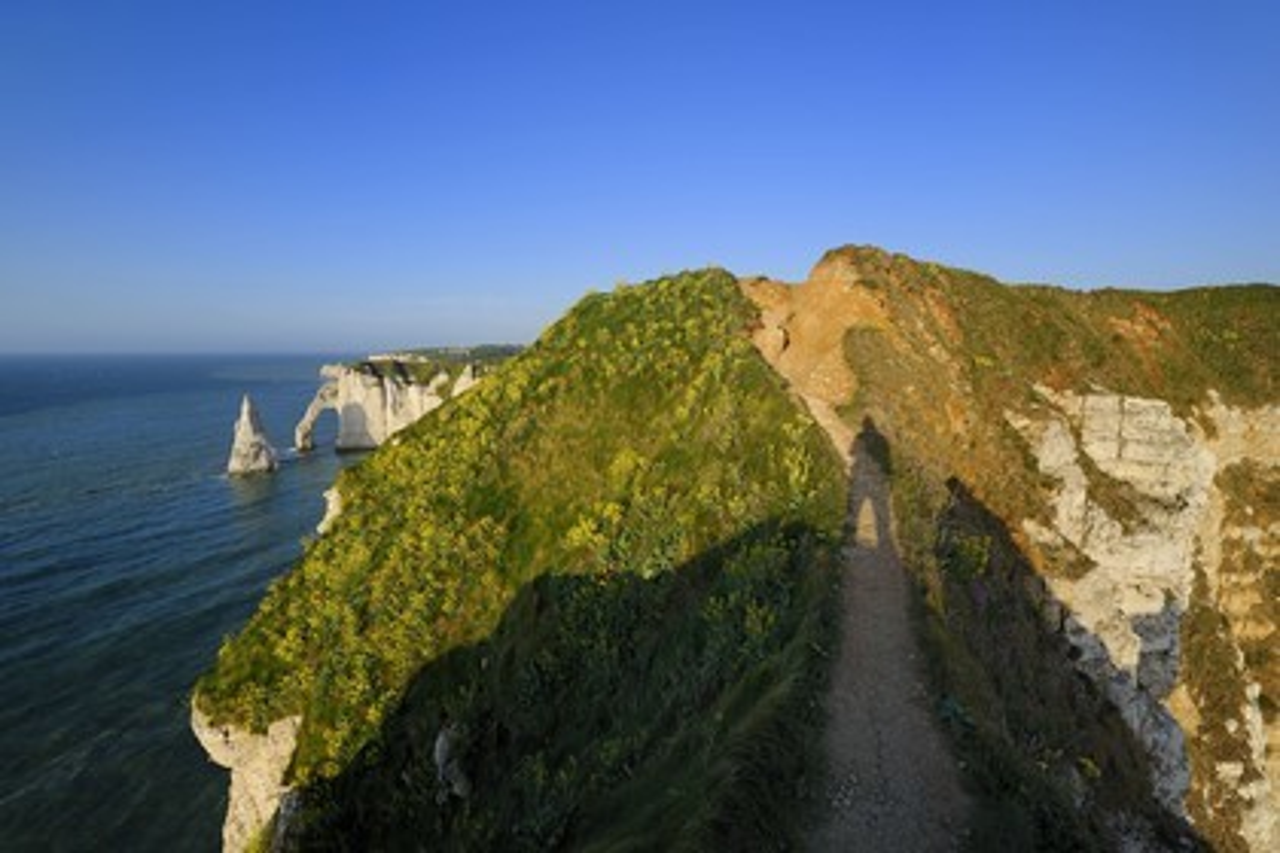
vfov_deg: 81.2
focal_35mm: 14
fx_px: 498
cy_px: 426
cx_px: 640
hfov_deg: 104.3
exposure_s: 1/250
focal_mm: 14
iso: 200
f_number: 9
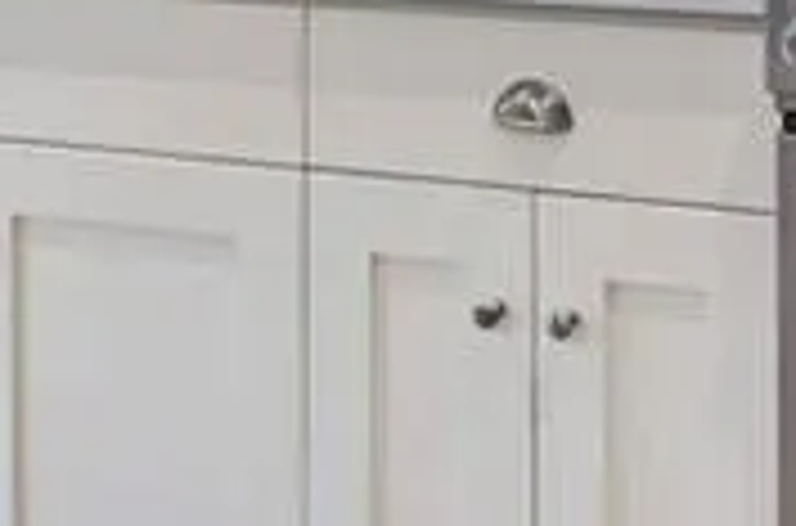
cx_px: 895
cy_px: -232
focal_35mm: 87
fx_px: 1919
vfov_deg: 14.7
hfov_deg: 22.1
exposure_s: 1/13
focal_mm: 15
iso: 200
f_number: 8
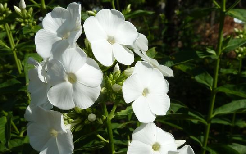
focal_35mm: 45
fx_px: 302
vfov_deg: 28.4
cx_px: 111
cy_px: 109
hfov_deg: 44.3
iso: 80
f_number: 5.6
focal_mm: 4.7
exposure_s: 1/500
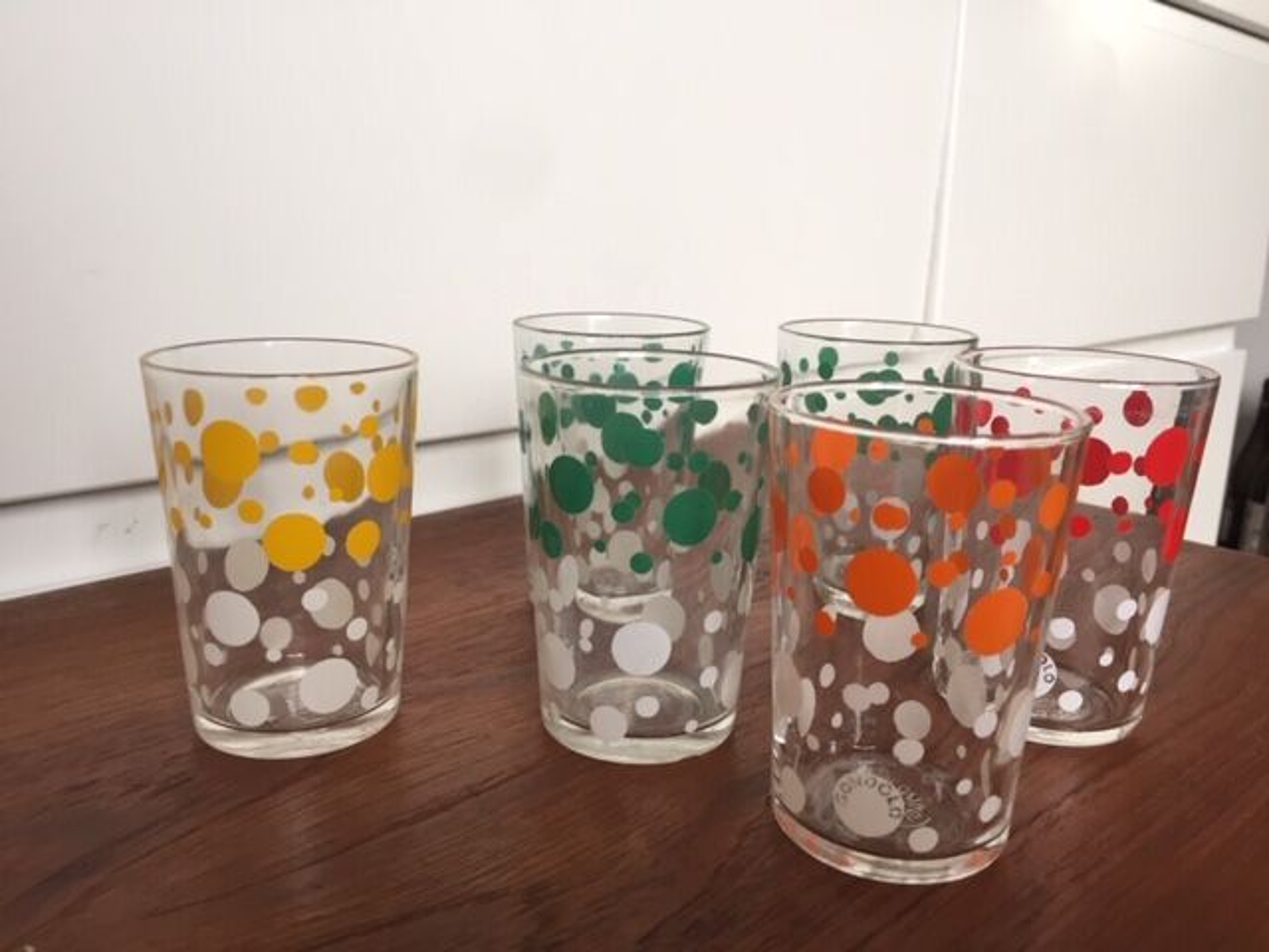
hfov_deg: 61.7
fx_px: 1063
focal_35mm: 29
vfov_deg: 48.2
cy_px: 476
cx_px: 634
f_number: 2.2
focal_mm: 4.15
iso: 32
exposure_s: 1/33
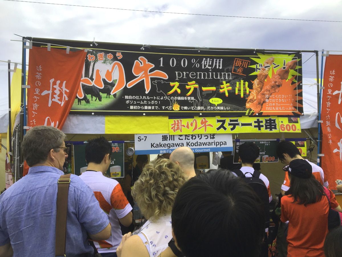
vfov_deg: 48.2
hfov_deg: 61.7
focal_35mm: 29
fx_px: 287
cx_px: 171
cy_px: 128
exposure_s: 1/1183
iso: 25
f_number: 2.2
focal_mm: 4.15
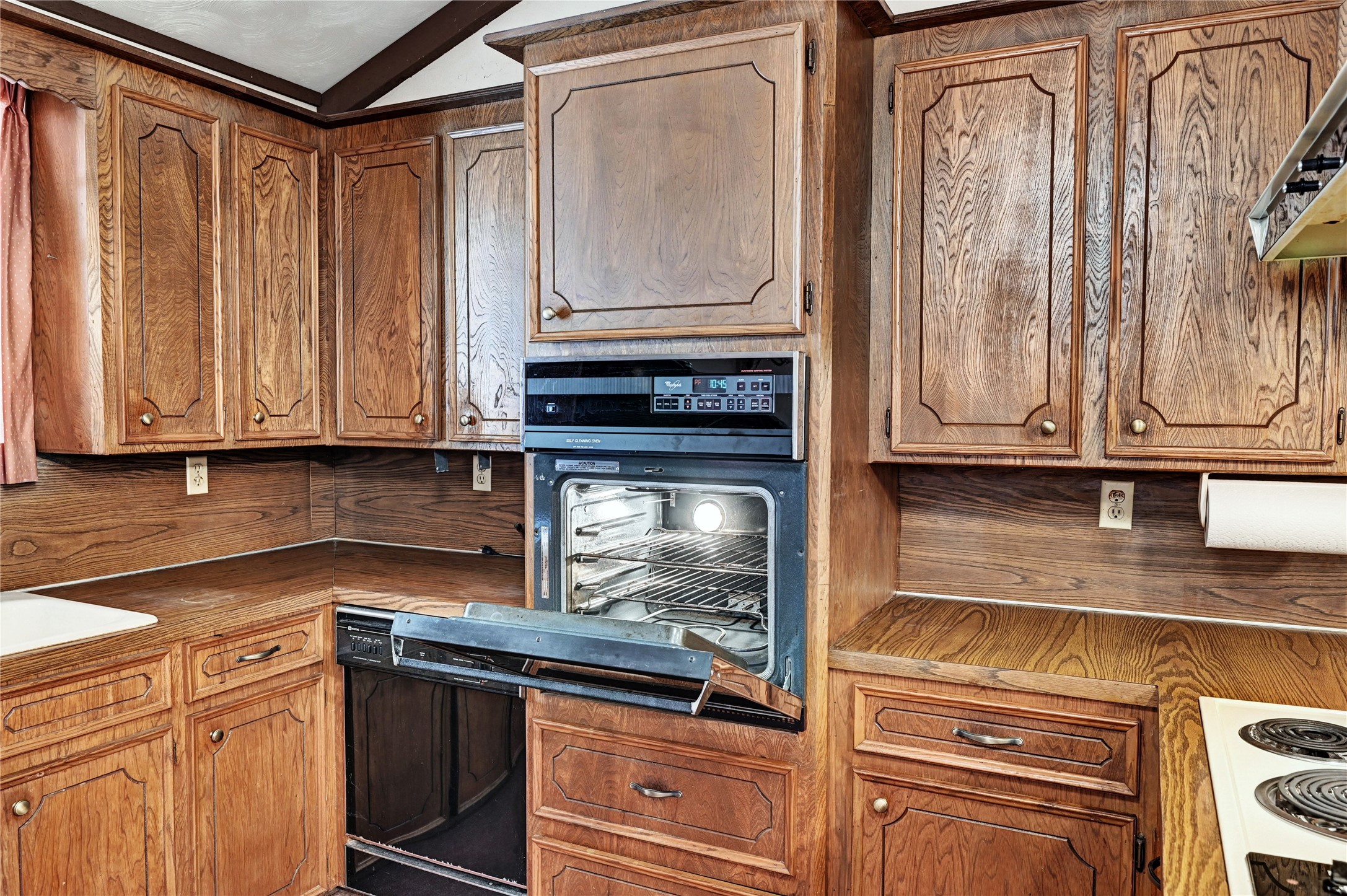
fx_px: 916
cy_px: 448
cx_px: 674
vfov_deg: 52.1
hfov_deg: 72.7
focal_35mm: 24
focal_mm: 24.5
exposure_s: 1/1.25
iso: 400
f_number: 8
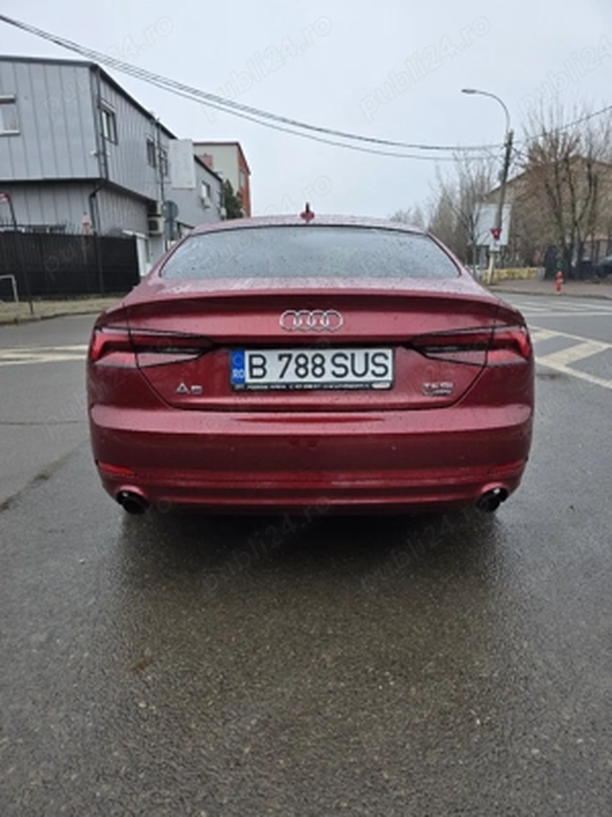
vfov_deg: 73.9
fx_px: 542
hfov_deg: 58.9
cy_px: 408
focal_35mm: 23
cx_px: 306
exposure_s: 1/2500
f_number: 1.7
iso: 80
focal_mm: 6.3
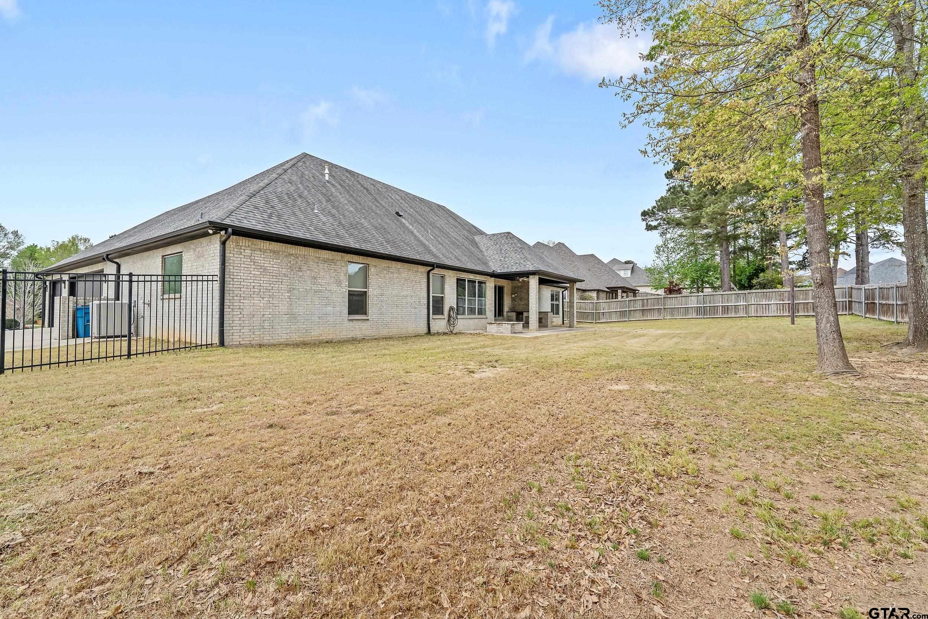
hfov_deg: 100.4
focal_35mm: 15
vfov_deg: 77.3
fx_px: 387
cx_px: 464
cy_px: 310
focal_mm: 15
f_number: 8
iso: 800
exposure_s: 1/1000
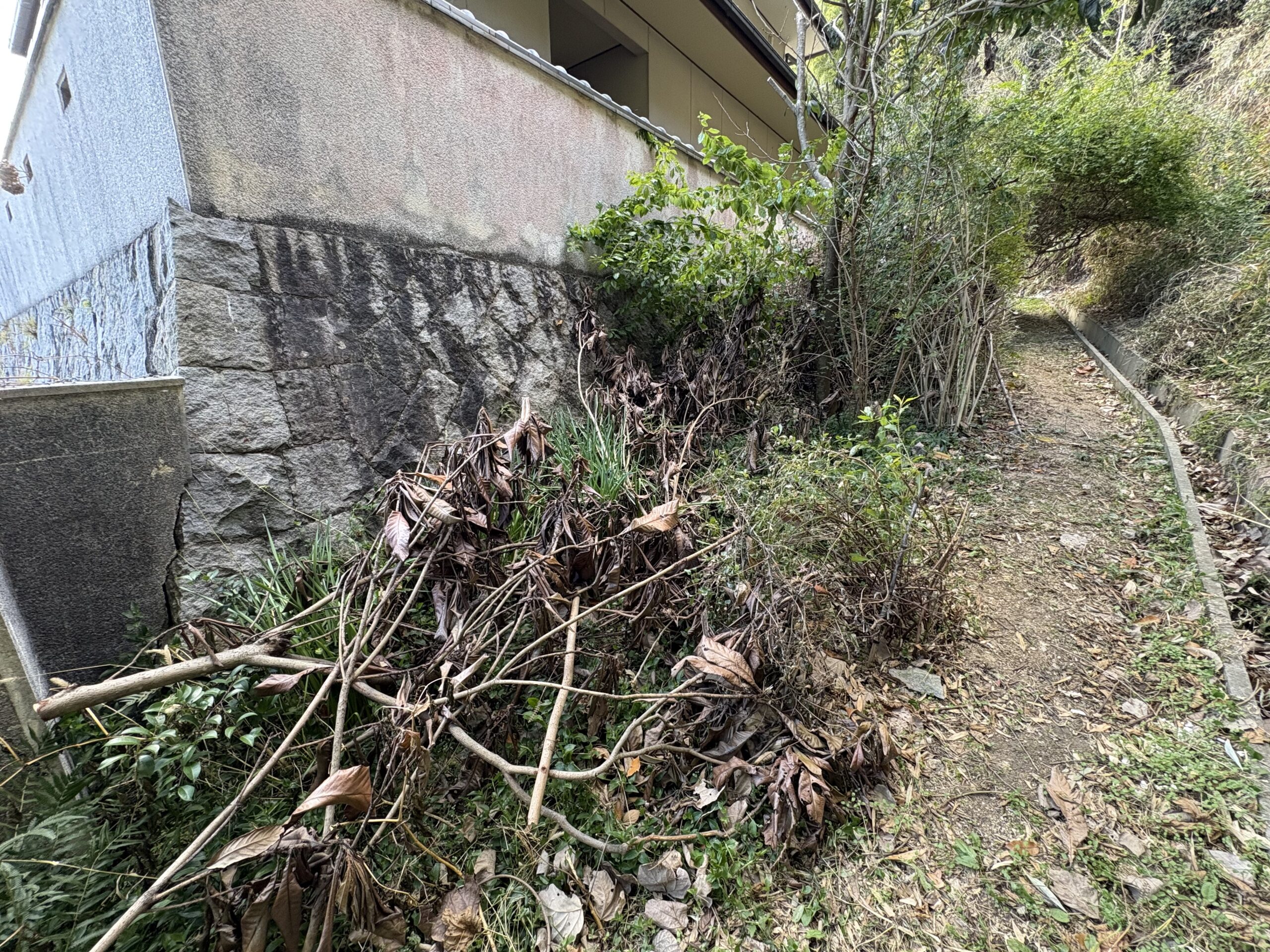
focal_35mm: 14
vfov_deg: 85.7
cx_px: 635
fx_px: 514
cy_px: 476
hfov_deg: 102.1
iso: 160
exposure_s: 1/99
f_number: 2.2
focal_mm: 2.22
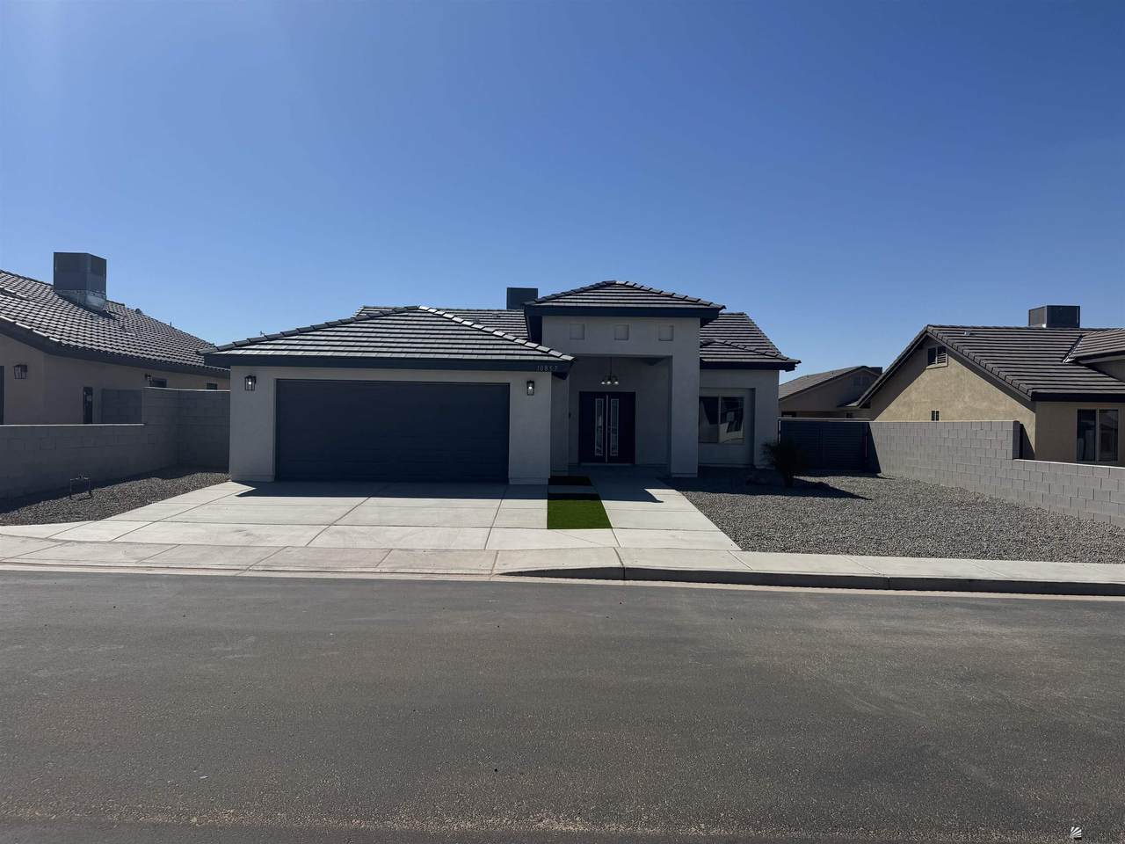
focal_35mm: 24
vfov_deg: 56.8
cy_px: 422
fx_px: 780
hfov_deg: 71.6
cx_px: 562
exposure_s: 1/9009
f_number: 1.78
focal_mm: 6.76
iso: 80
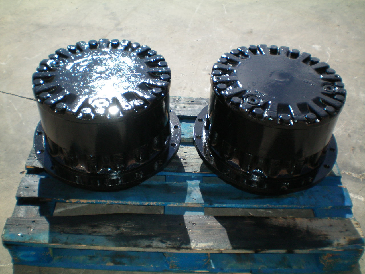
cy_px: 137
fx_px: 401
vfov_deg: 37.7
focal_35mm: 38
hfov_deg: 49.0
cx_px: 182
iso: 64
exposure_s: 1/400
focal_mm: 6.3
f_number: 4.6
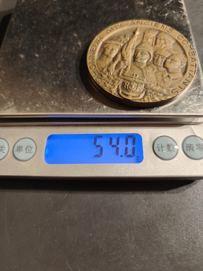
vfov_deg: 73.9
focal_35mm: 23
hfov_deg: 58.9
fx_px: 180
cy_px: 136
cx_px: 102
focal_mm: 6.06
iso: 250
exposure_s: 1/119
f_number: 1.6
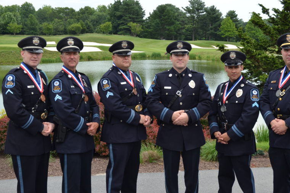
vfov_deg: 26.5
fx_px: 408
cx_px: 196
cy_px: 125
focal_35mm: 51
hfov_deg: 38.7
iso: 100
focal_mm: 25
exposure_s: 1/160
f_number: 6.3
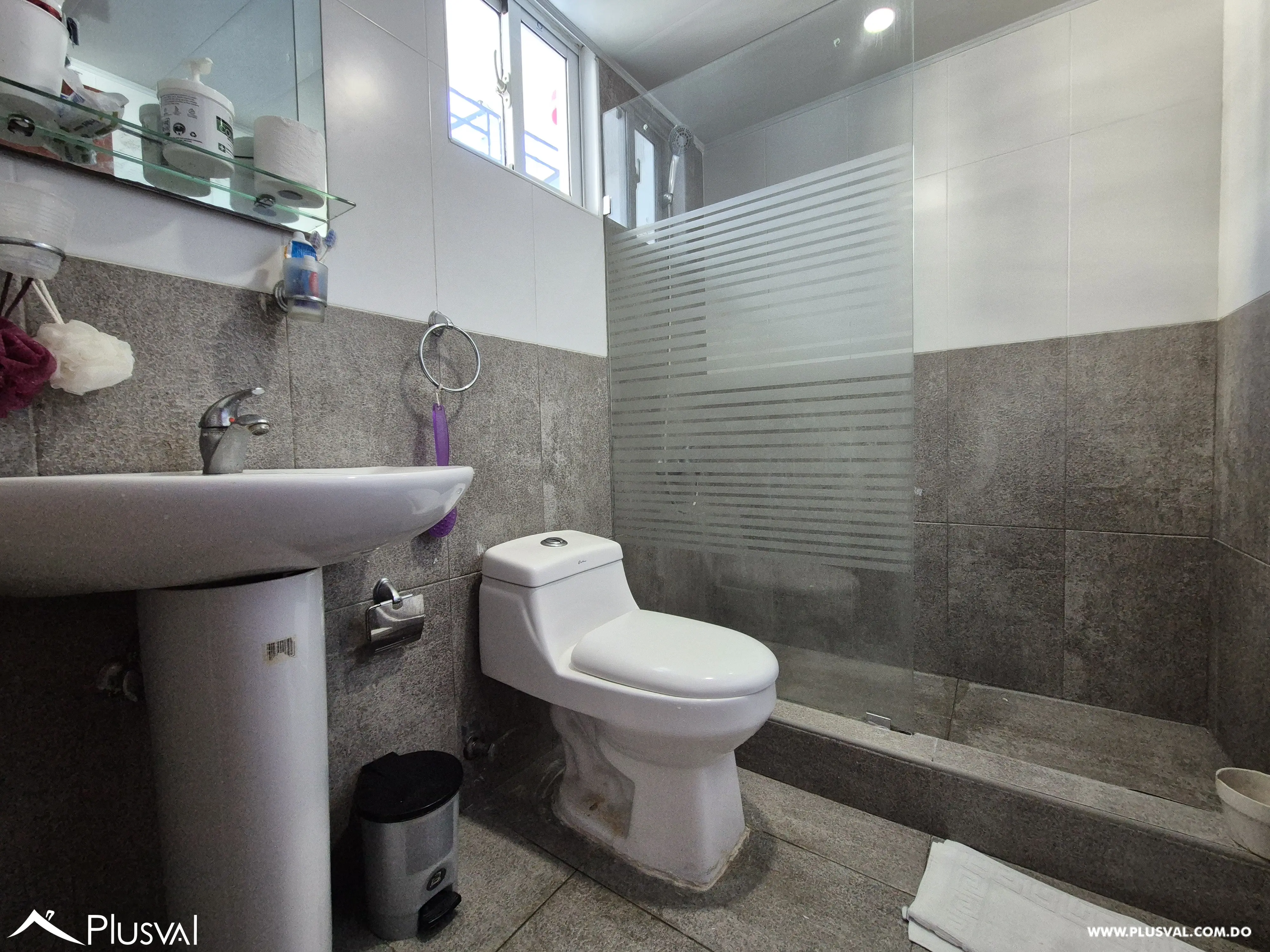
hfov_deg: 106.2
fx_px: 477
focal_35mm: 13
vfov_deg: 89.9
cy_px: 476
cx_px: 635
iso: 640
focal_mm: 2.2
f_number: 2.2
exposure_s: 1/60
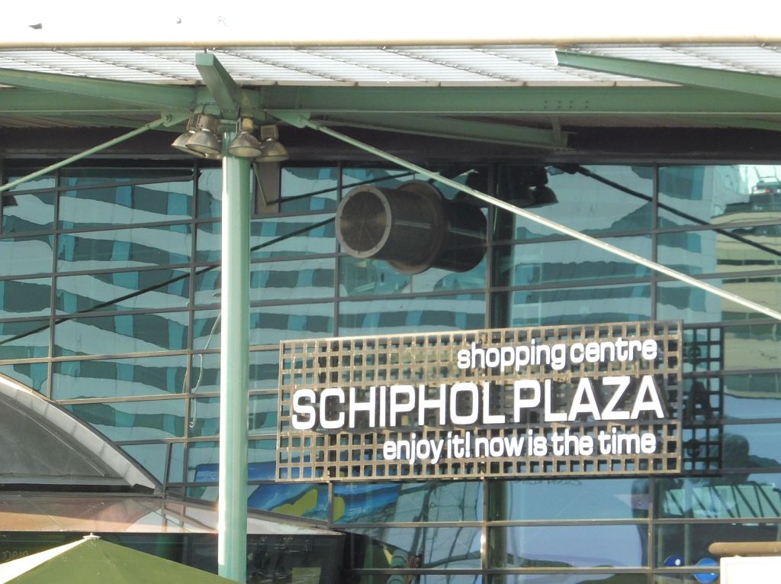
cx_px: 390
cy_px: 292
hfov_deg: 10.6
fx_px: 4213
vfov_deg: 7.9
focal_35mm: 187
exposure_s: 1/100
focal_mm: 33.3
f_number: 6.3
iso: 400
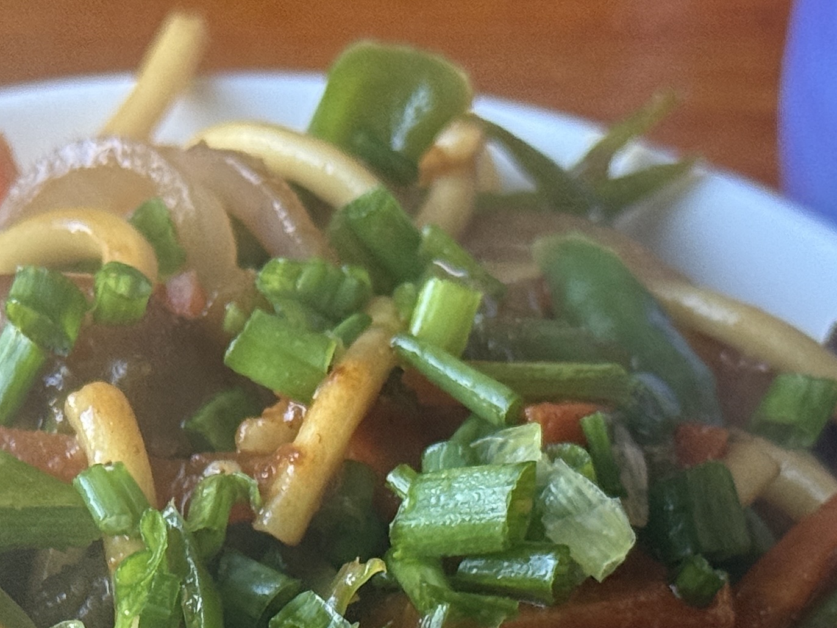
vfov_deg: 10.3
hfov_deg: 13.9
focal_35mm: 141
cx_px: 205
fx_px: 3408
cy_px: 859
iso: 250
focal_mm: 6.76
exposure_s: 1/47
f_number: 1.78
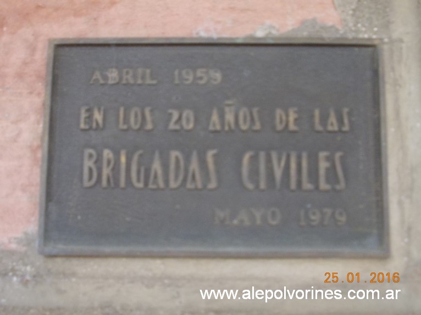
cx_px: 210
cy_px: 158
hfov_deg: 43.9
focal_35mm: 43
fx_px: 523
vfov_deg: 33.6
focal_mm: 6.1
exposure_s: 1/20
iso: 200
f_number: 3.3
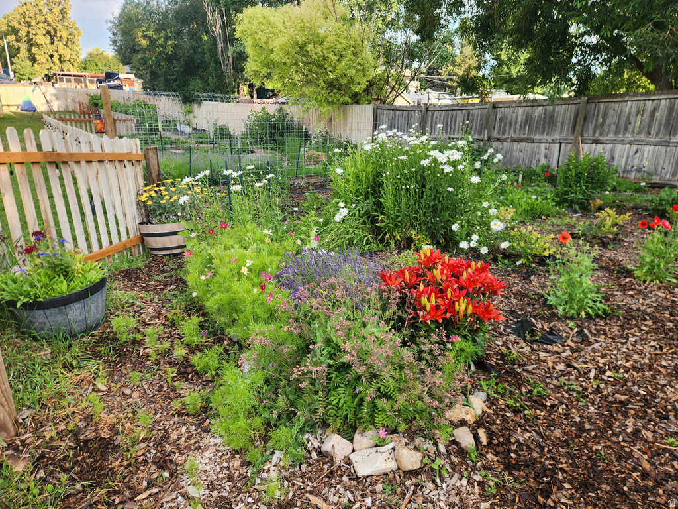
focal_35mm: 23
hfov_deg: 73.9
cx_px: 339
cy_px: 254
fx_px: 450
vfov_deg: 58.9
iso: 20
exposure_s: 1/220
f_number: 1.8
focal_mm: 5.4
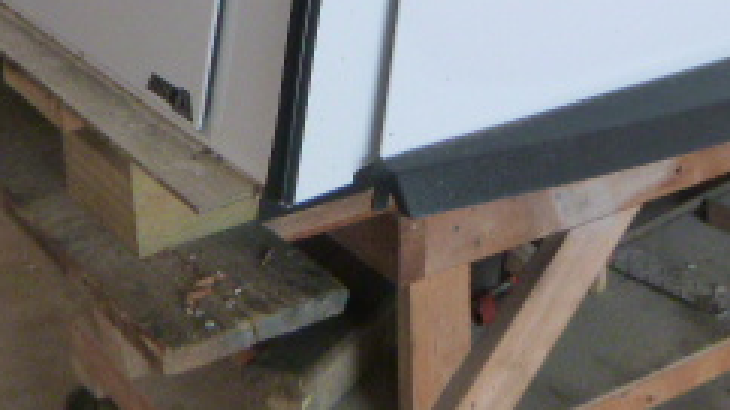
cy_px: -184
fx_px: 1393
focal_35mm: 72
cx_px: 543
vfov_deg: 15.6
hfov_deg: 28.9
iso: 320
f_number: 3.9
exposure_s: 1/60
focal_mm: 4.5
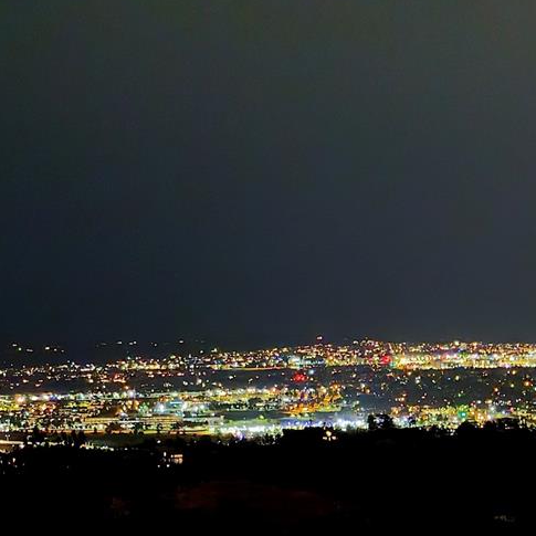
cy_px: 376
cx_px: 245
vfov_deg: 7.8
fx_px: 3924
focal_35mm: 224
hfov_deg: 7.8
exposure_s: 1/4
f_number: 2.8
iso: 6400
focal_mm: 15.66
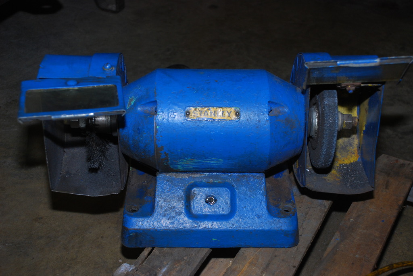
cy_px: 138
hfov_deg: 35.0
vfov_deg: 23.8
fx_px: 655
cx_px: 206
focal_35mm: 57
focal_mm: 38
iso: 200
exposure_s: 1/60
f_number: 5
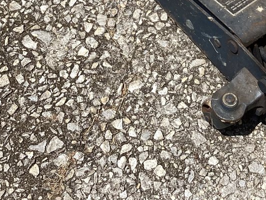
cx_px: 202
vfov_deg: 15.8
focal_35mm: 88
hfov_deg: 22.0
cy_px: -70
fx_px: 676
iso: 25
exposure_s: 1/1773
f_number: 2.4
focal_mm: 3.3
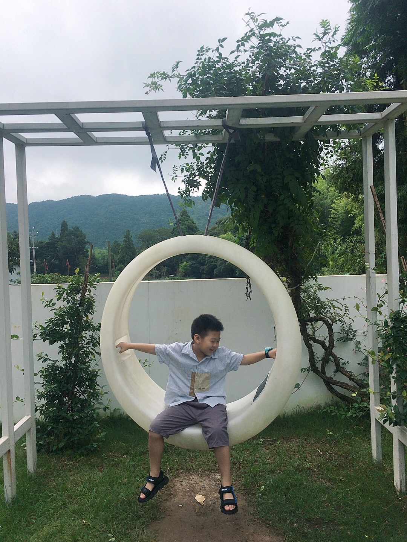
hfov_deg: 18.0
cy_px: 271
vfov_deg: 23.8
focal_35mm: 82
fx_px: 1285
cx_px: 204
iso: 25
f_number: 2.2
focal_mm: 4.15
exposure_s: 1/836
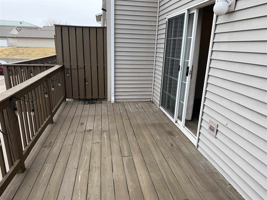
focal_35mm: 24
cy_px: 100
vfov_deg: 56.8
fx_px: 185
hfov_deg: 71.6
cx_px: 134
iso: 80
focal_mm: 6.76
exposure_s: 1/1018
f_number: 1.78
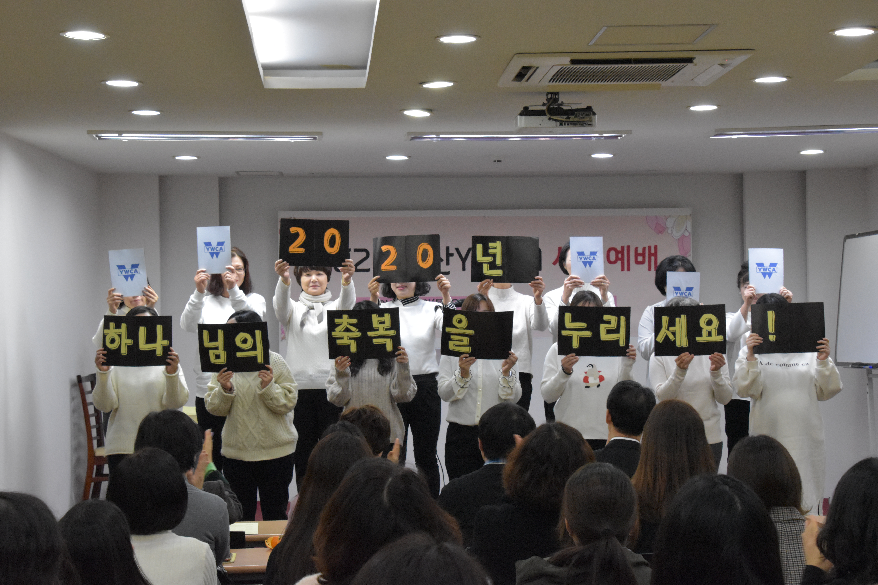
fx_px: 1829
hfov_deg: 27.0
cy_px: 292
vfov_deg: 18.2
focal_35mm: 75
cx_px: 439
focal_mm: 50
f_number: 11
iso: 5000
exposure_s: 1/80
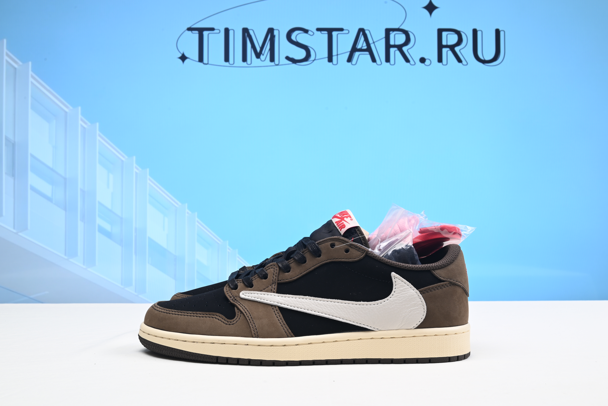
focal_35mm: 41
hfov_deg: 47.4
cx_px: 304
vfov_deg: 32.7
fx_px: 693
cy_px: 203
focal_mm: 41
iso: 100
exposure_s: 1/2
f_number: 16
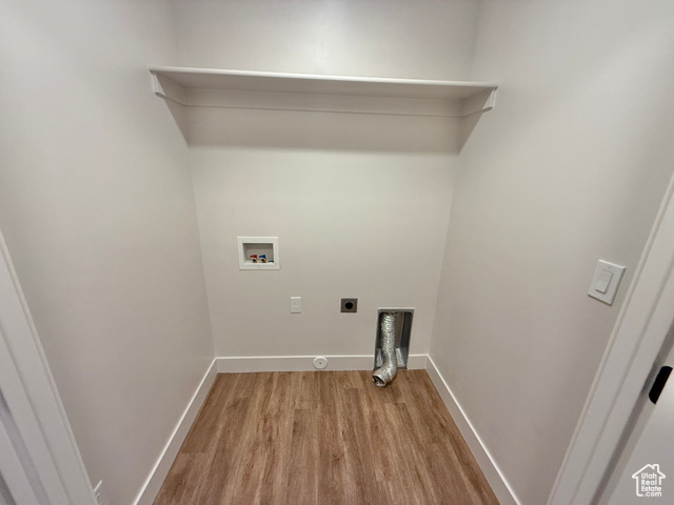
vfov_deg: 85.7
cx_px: 337
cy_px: 252
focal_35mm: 14
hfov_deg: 102.1
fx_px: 273
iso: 250
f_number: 2.2
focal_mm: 2.22
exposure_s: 1/120
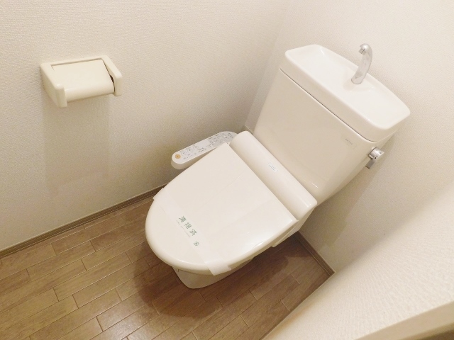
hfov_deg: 73.9
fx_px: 302
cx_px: 227
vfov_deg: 58.9
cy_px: 170
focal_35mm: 23
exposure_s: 1/30
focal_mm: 4
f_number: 3
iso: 250
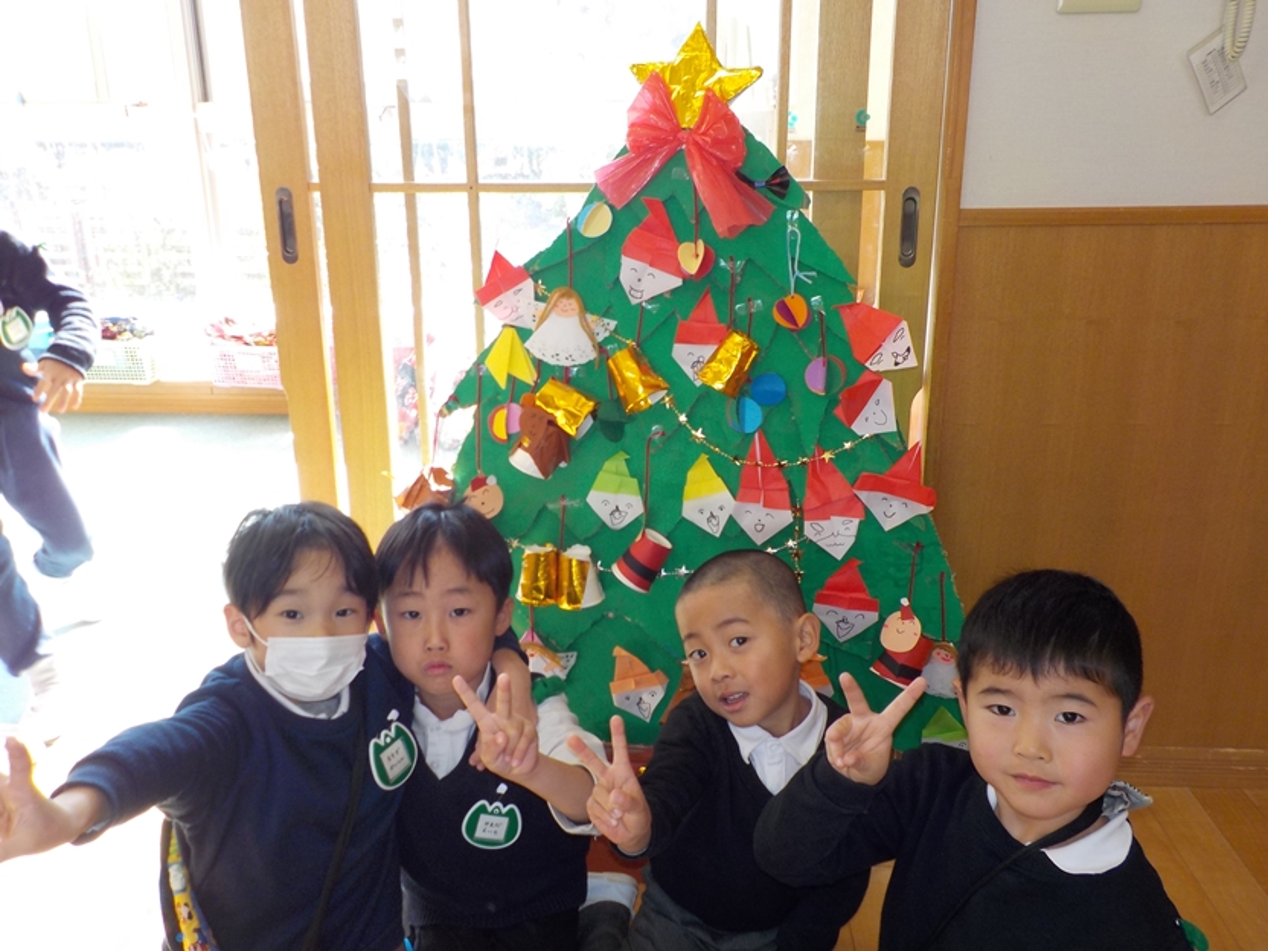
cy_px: 476
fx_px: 1099
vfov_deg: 46.8
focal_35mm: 30
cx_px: 634
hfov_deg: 60.0
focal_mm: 4.1
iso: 125
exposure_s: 1/50
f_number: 3.3
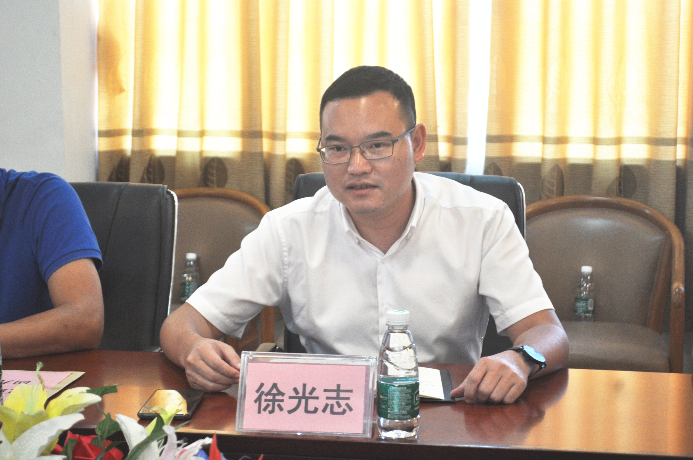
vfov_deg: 16.5
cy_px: 230
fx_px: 1586
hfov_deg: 24.6
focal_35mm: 82
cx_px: 346
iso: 640
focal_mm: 55
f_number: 5.6
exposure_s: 1/30
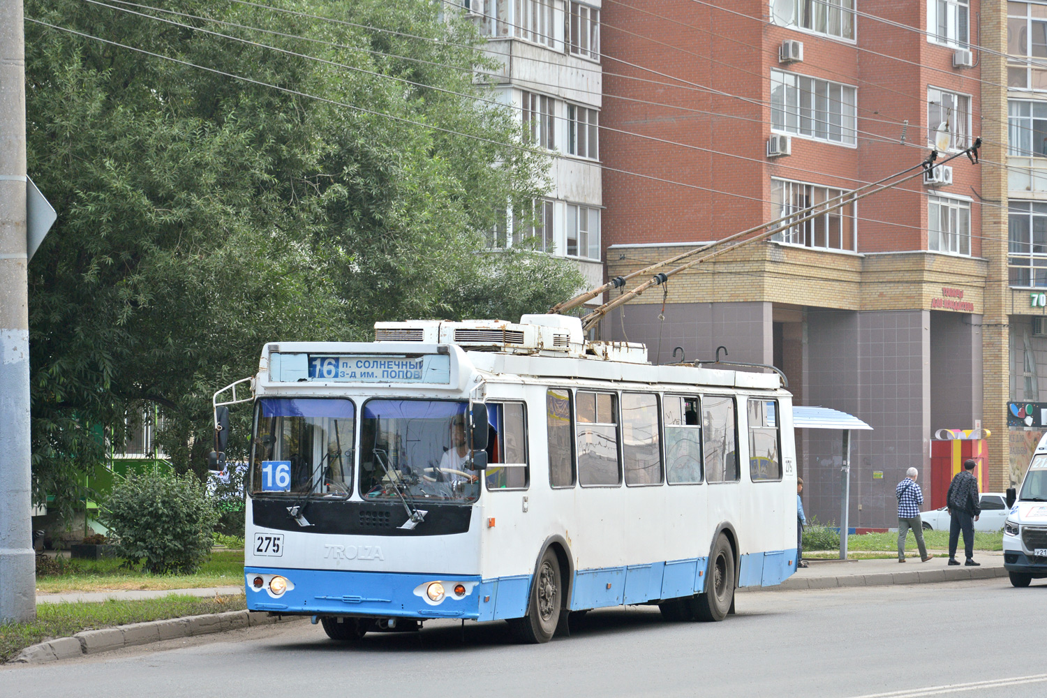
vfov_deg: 12.2
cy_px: 349
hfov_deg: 18.2
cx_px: 524
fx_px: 3272
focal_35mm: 112
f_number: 7.1
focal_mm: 75
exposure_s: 1/320
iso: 200
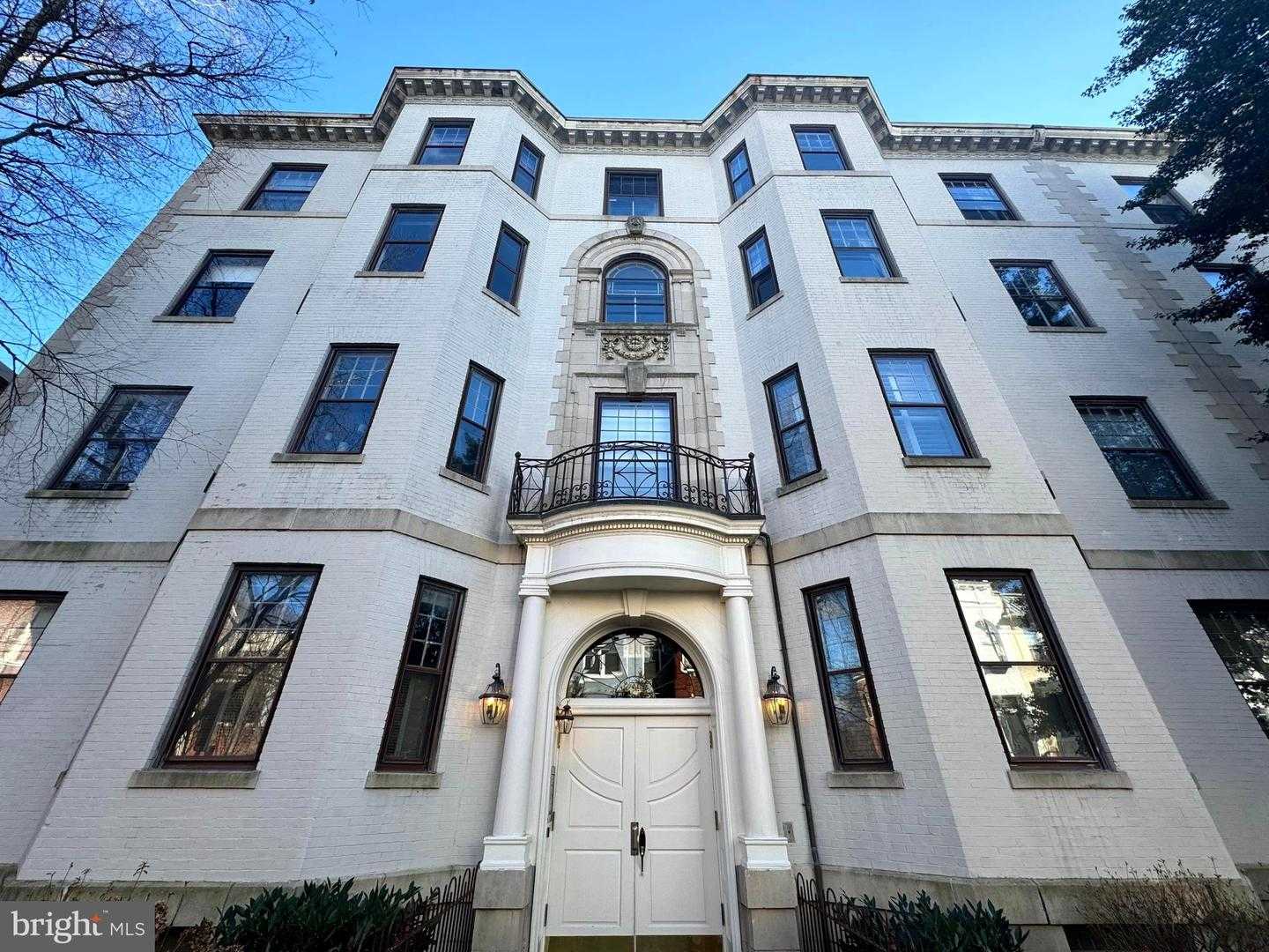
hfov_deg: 102.1
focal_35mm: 14
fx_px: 513
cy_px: 476
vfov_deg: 85.7
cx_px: 634
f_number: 2.2
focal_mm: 2.22
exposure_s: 1/388
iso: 40
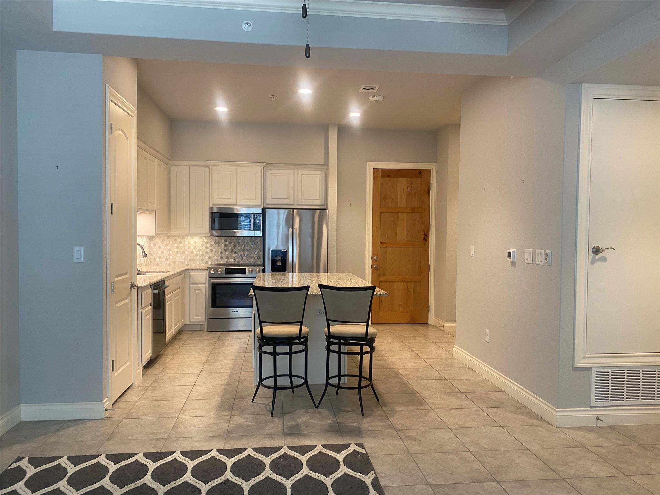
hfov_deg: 67.3
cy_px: 248
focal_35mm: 26
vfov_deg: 53.1
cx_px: 330
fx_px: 496
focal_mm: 4.25
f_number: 1.8
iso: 100
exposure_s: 1/60
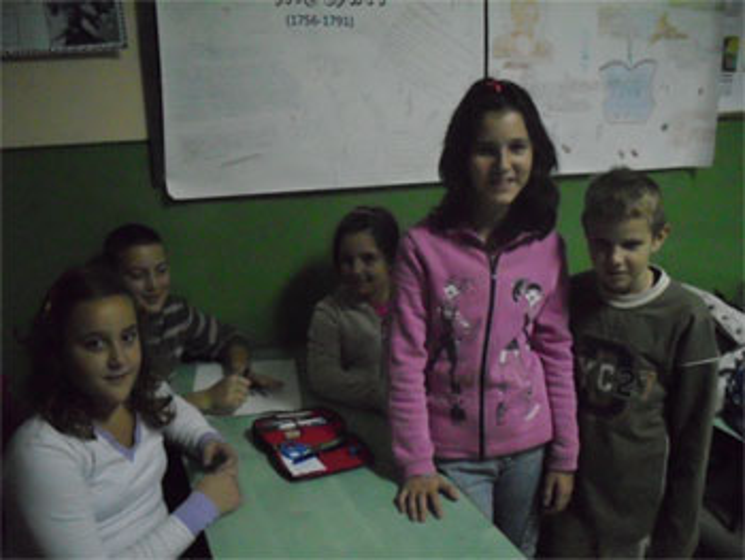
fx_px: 754
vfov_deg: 40.7
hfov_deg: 52.6
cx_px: 372
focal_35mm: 35
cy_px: 280
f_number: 3.2
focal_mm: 6.3
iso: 1600
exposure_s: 1/90
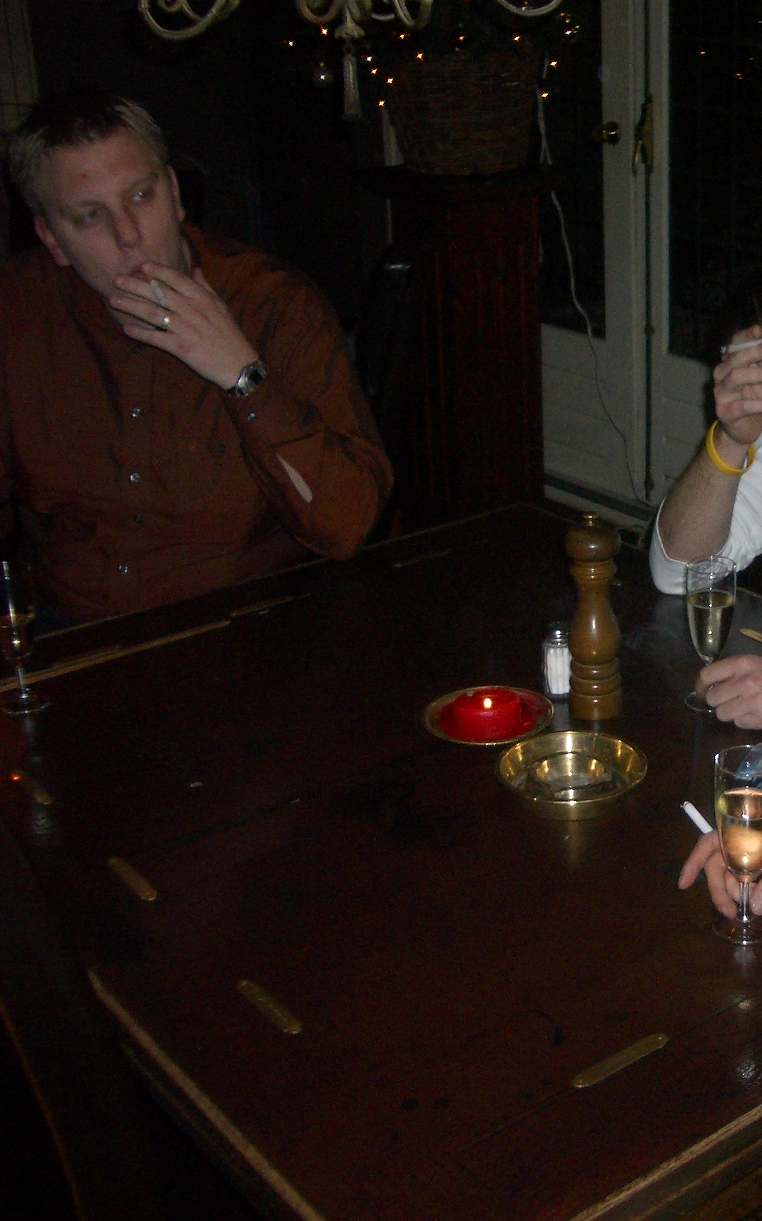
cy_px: 608
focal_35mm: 50
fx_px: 1662
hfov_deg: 25.1
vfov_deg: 40.3
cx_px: 671
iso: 100
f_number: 2.6
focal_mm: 5.8
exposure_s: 1/60
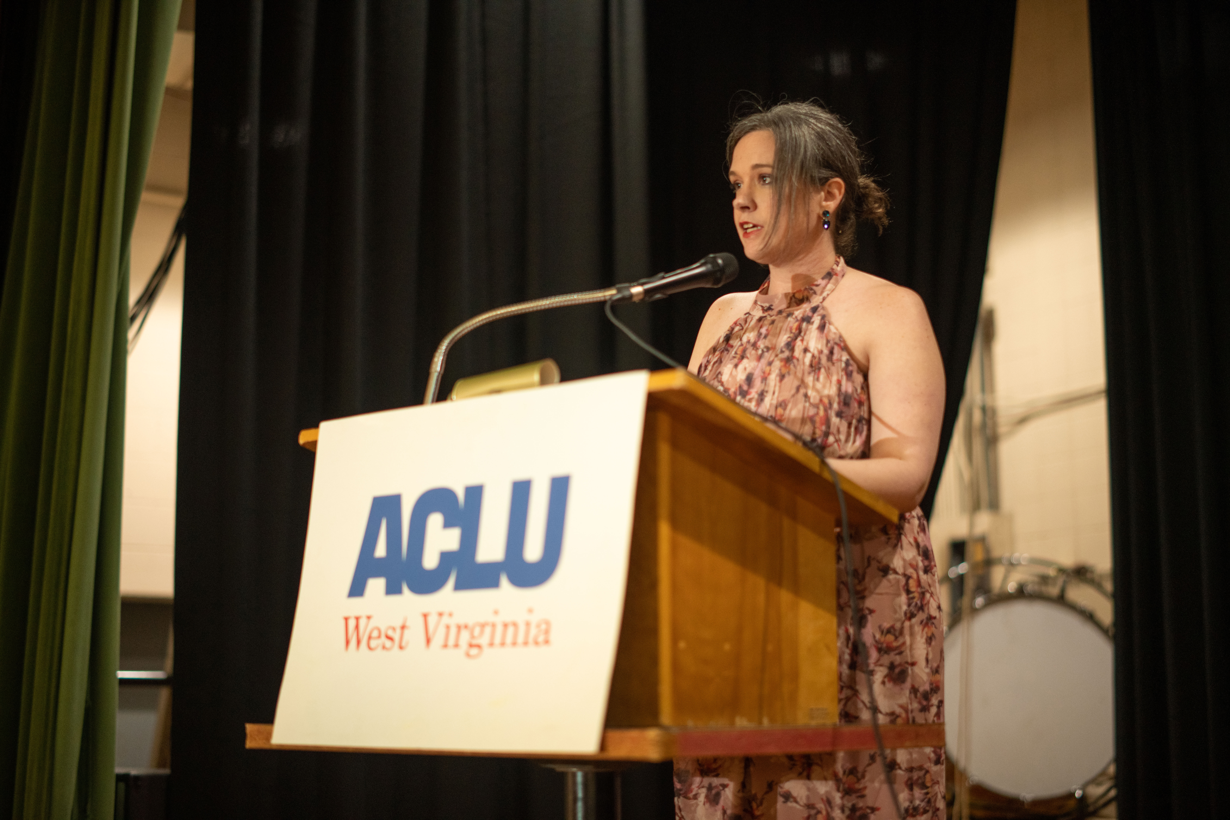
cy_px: 410
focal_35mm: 50
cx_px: 615
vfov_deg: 27.0
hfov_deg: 39.6
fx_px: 1708
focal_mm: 50
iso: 800
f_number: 1.4
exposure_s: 1/100
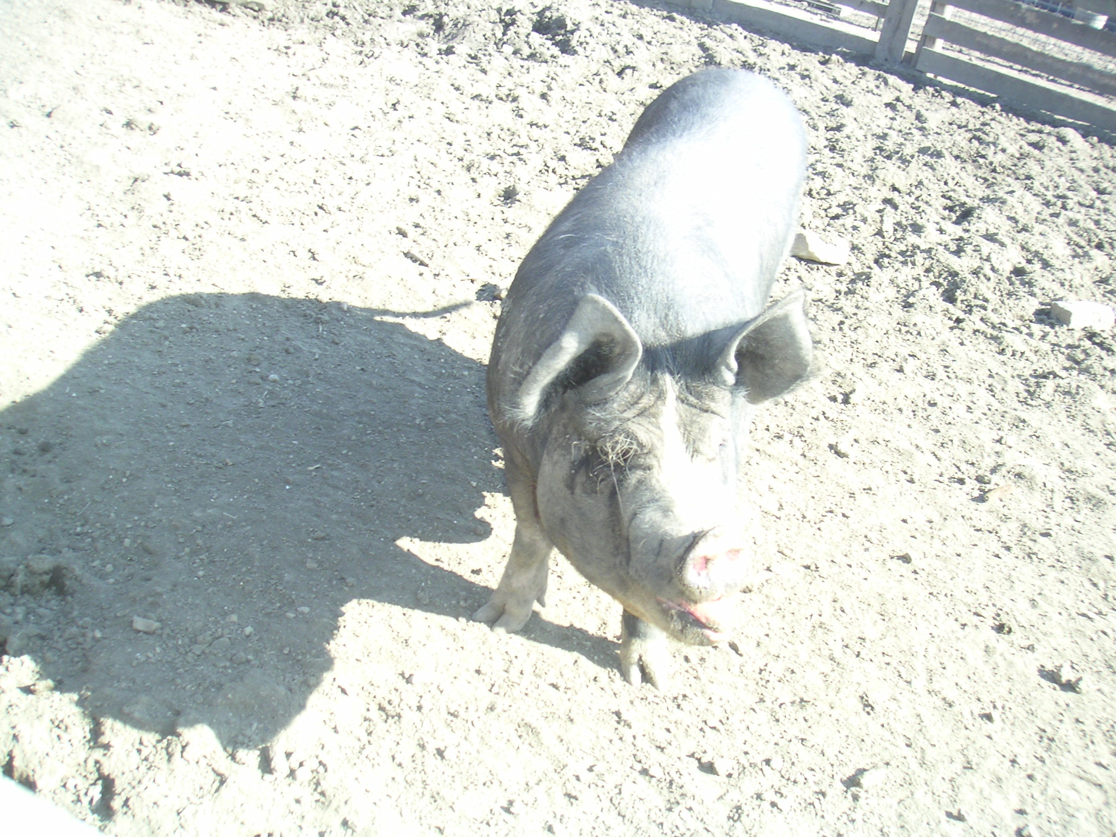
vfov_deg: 37.7
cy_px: 418
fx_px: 1225
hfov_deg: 49.0
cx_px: 558
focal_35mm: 38
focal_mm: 6
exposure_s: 1/90
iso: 50
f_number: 2.8
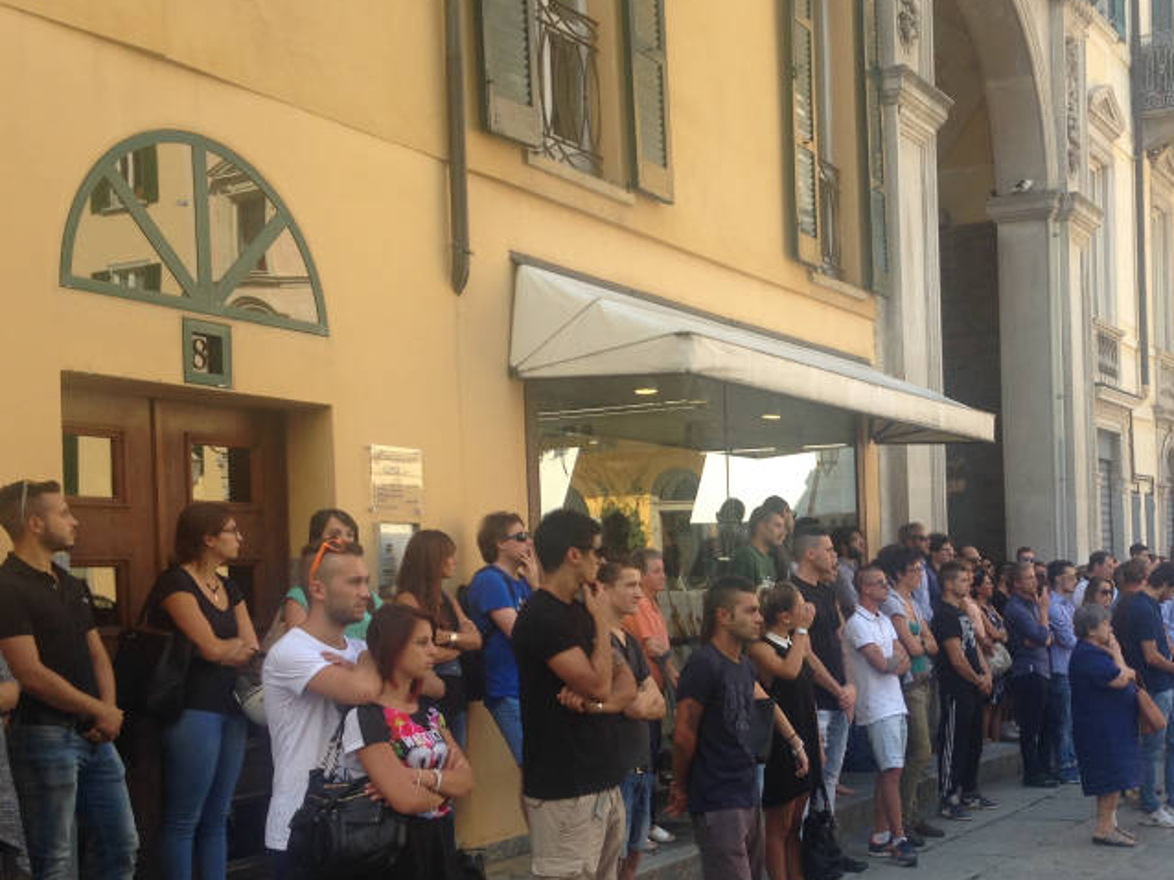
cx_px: 839
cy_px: 576
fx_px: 1797
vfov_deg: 27.4
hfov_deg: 35.6
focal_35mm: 53
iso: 50
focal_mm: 4.12
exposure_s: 1/262
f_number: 2.4
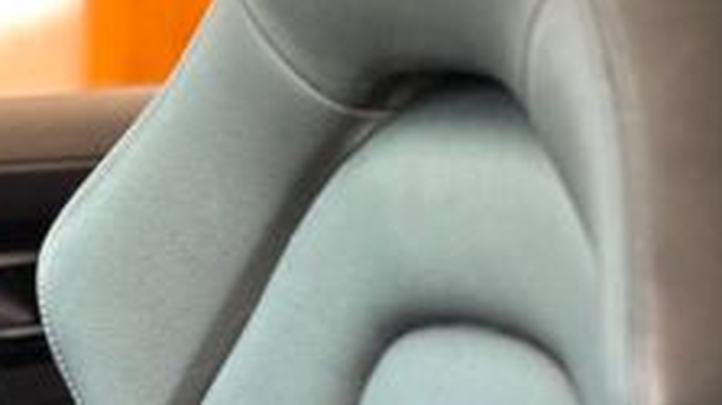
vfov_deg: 5.0
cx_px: 165
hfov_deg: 8.9
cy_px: 256
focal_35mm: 241
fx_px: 4610
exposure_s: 1/40
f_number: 2.8
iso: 200
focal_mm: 9
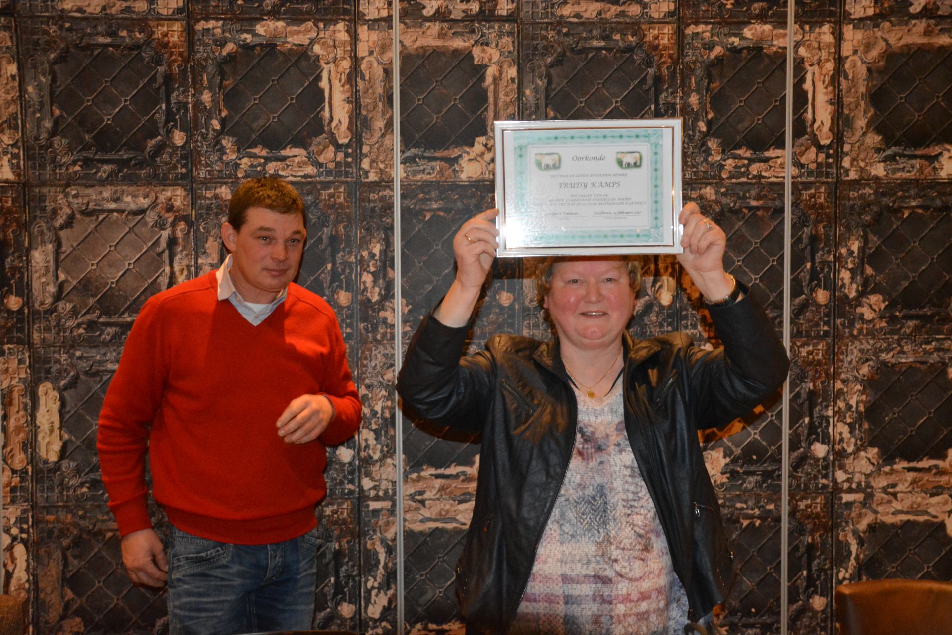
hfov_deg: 51.3
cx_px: 476
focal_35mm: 38
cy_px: 318
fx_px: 992
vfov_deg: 35.5
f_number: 4
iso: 3200
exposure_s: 1/60
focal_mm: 25
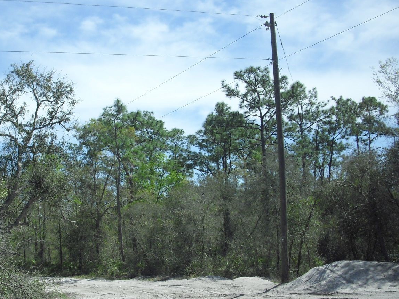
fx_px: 611
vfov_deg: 27.4
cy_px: 185
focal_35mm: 53
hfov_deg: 36.0
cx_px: 153
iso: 100
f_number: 8
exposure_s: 1/320
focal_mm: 6.2
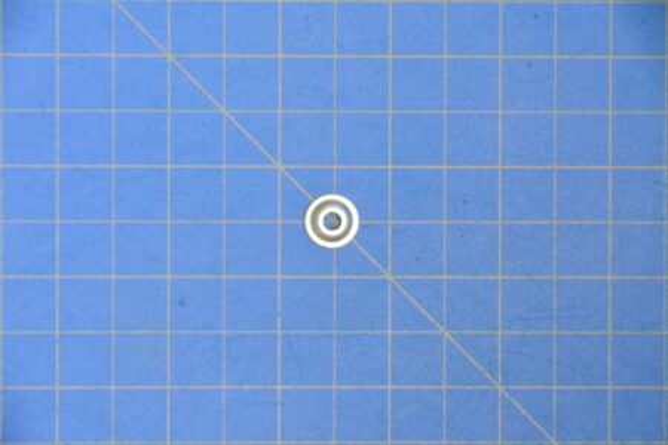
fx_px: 5566
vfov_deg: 4.6
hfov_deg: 6.9
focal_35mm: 300
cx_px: 334
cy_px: 222
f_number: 8
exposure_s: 1/10
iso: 6400
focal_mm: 200
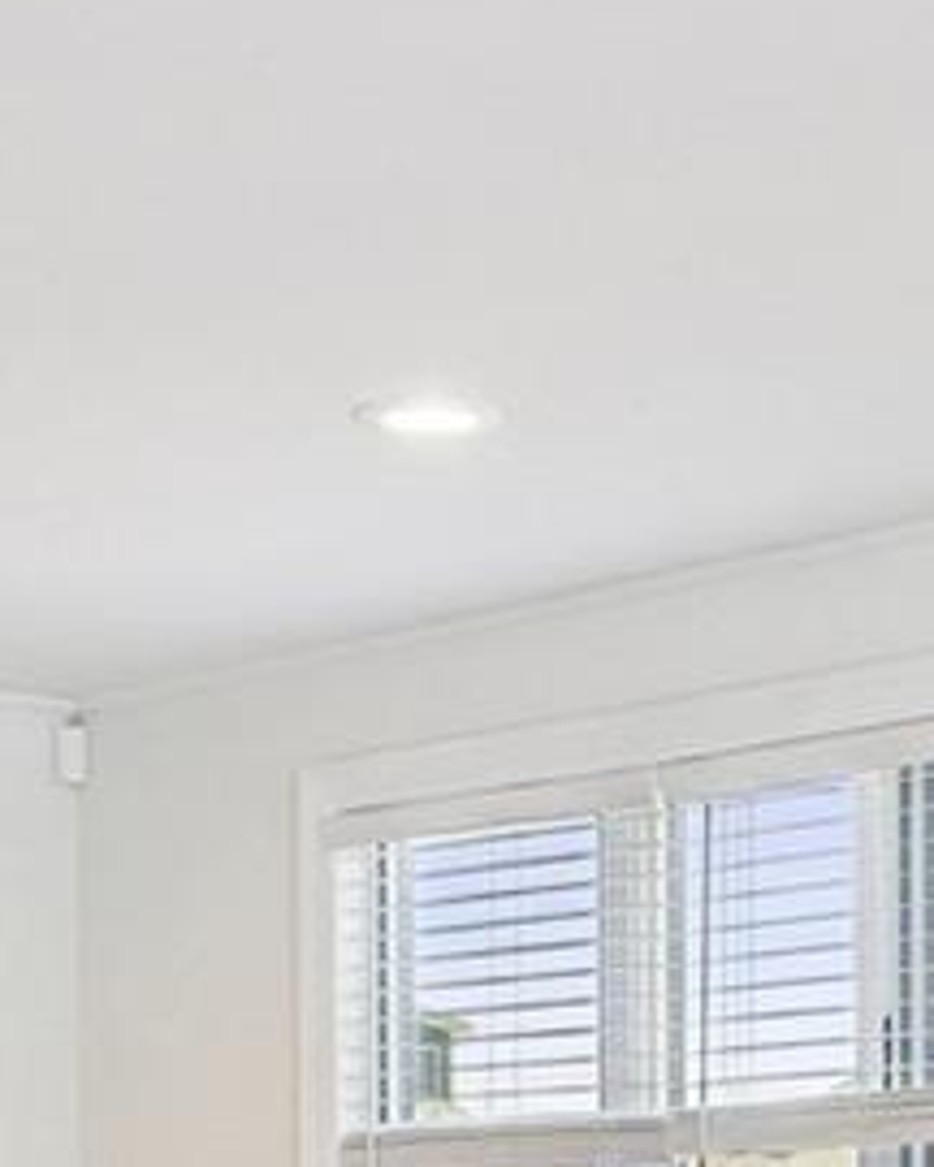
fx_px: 3939
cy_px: 1368
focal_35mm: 114
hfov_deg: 13.4
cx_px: 899
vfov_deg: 16.2
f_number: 5.6
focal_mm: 16
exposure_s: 1/80
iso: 500
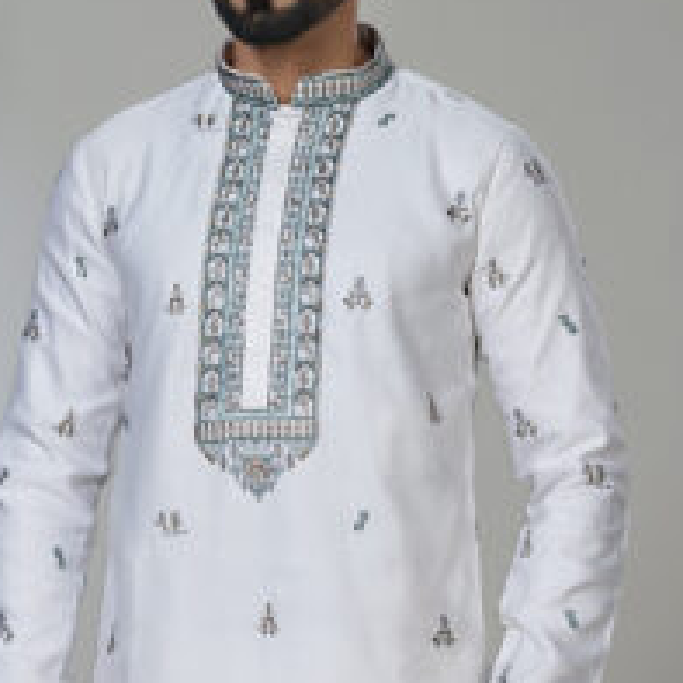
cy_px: 478
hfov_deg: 7.1
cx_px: 274
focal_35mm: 246
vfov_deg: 7.1
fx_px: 5491
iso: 125
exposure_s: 1/160
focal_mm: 85
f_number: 9
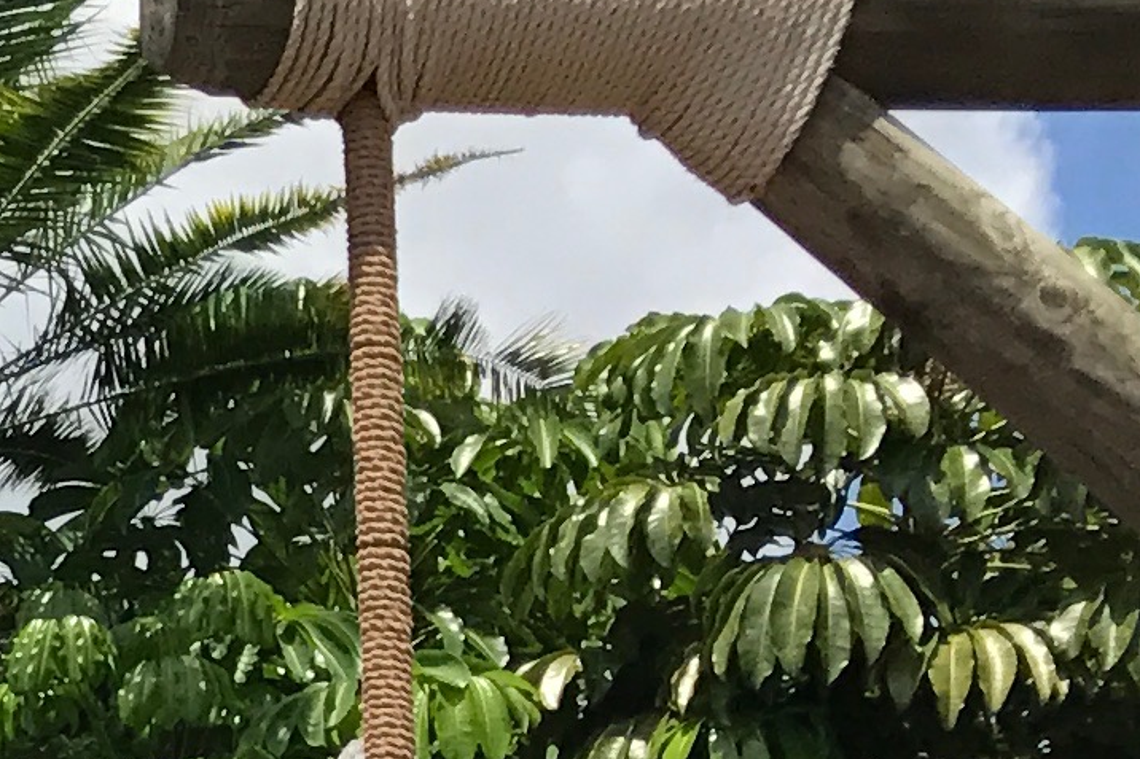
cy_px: 1671
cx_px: -1382
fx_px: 5192
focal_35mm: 164
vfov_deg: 7.9
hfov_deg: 11.0
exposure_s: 1/2994
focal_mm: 3.99
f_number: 1.8
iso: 20
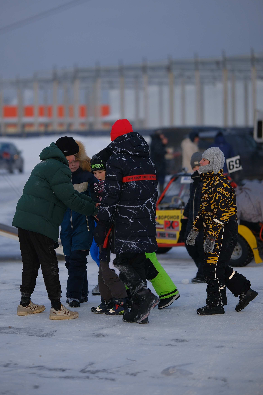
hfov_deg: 11.0
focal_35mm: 125
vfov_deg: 16.4
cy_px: 189
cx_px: 125
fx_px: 1370
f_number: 1.2
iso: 160
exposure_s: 1/7500
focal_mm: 75
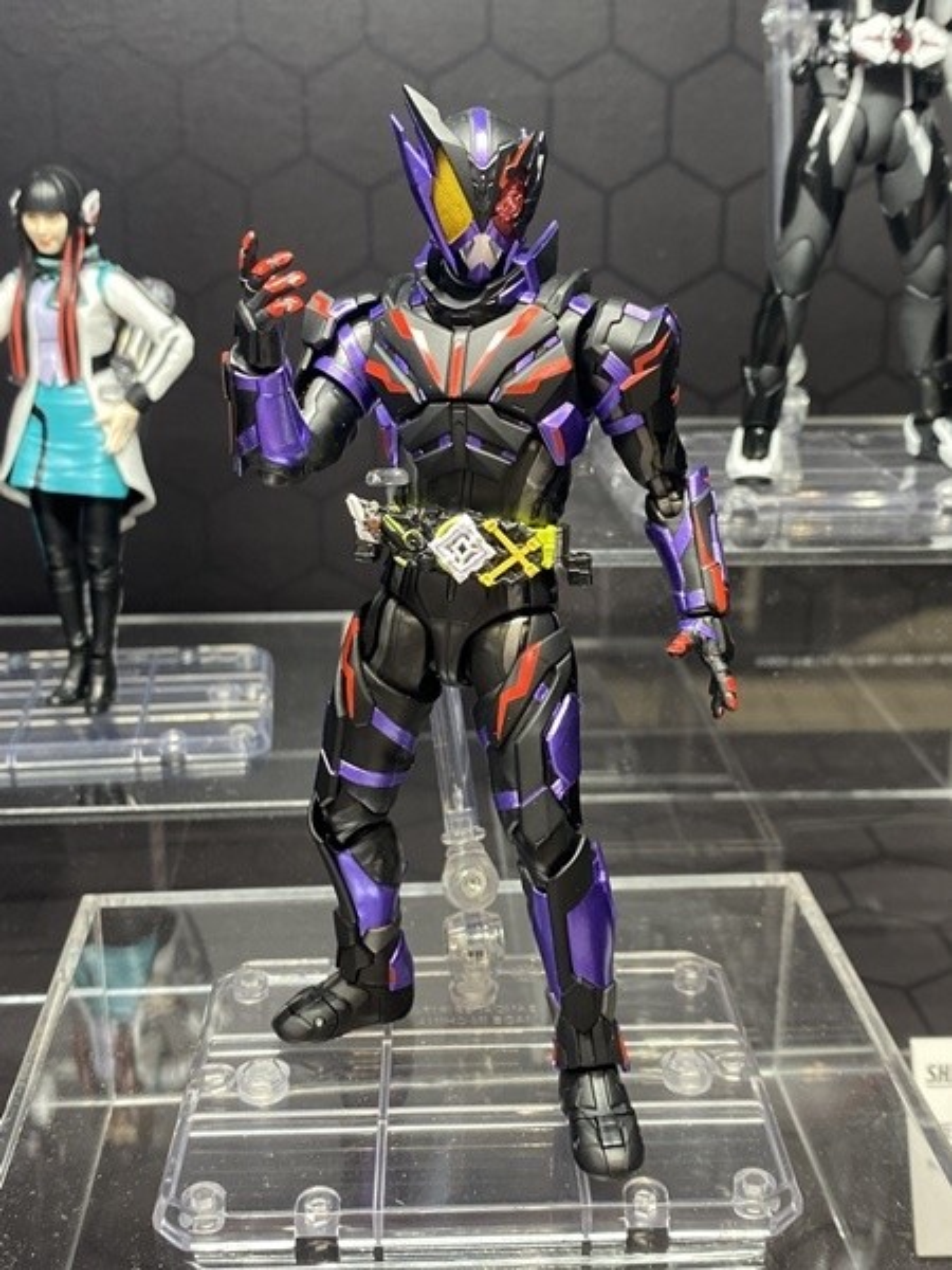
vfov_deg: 67.3
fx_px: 953
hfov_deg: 53.1
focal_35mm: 26
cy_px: 635
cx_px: 476
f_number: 1.8
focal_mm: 4.25
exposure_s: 1/50
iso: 160
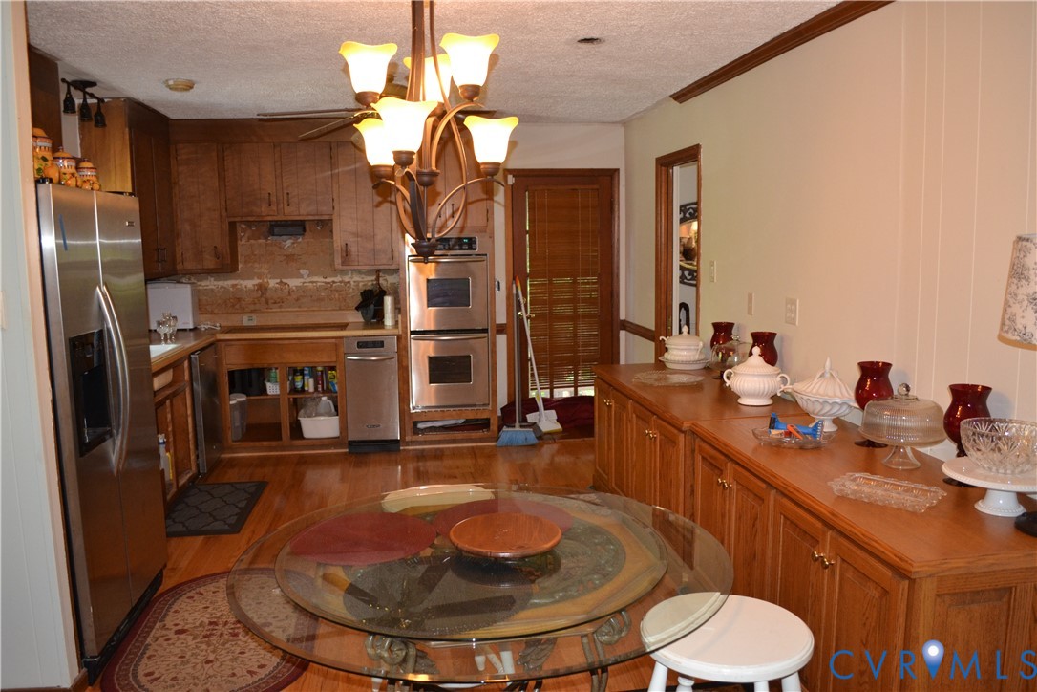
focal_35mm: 27
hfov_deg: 67.4
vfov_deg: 47.9
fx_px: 778
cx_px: 518
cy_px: 346
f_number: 3.5
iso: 1000
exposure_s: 1/60
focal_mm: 18
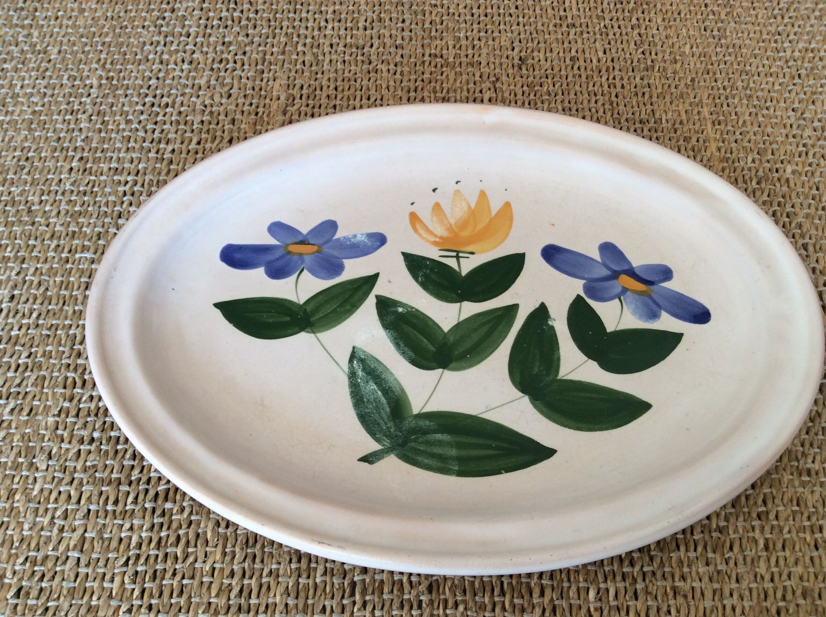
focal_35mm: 32
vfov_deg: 44.1
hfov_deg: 56.9
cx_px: 413
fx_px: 762
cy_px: 308
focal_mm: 3.3
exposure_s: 1/50
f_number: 2.4
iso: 40
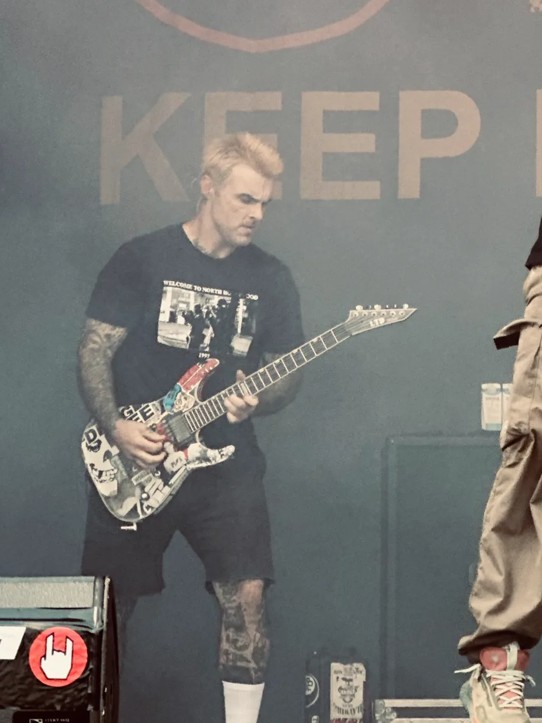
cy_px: 4
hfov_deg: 9.0
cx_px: 517
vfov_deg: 11.9
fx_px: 3425
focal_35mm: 164
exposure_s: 1/121
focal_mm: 9
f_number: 2.8
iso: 25
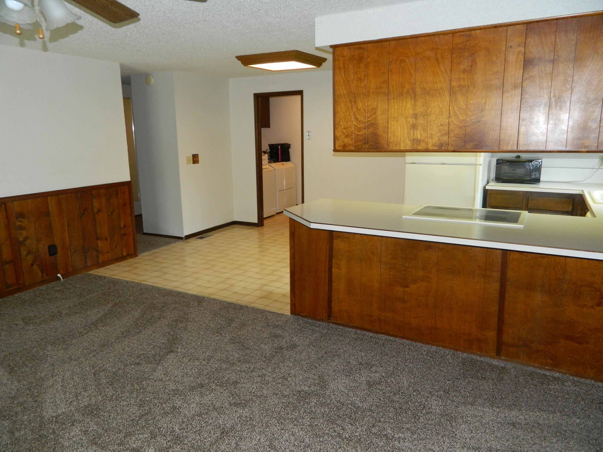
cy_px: 226
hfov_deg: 69.4
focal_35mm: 25
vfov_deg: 54.9
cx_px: 302
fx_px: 435
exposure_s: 1/30
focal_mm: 4.5
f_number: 3.1
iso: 200
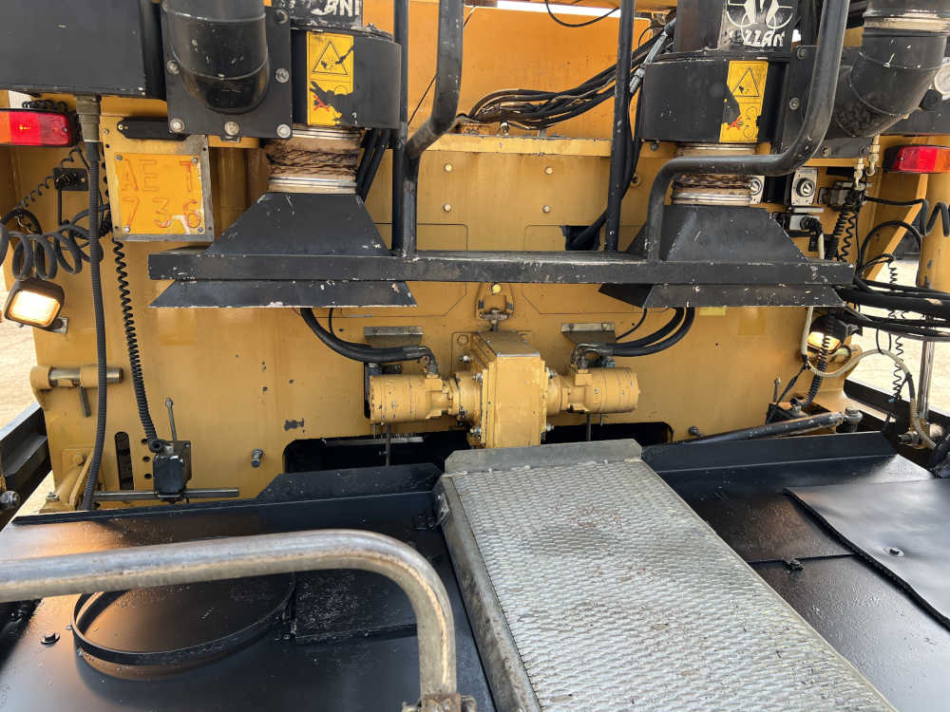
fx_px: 714
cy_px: 356
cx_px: 475
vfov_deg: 53.1
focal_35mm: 26
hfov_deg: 67.3
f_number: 1.5
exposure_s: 1/383
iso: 50
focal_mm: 5.7
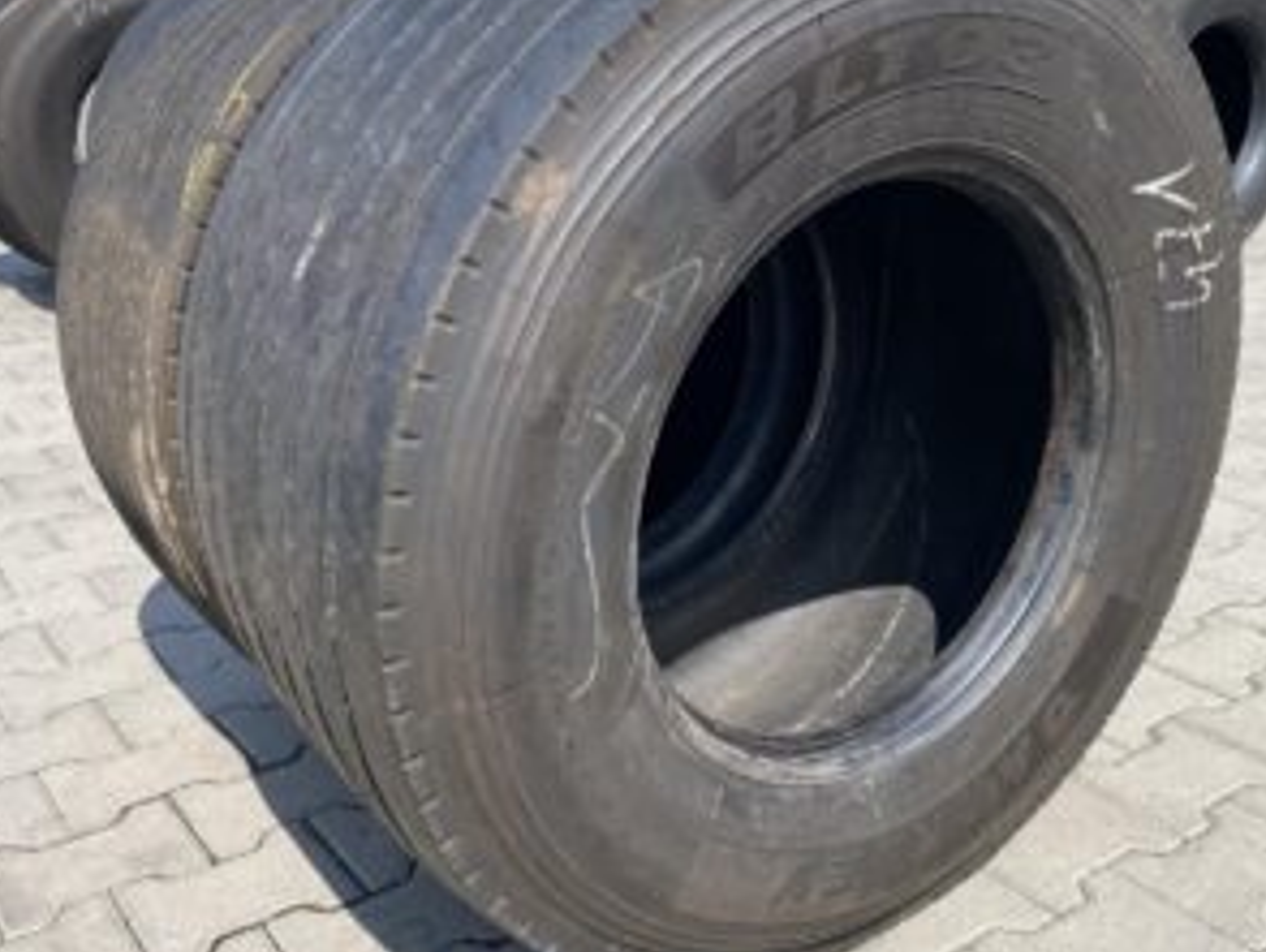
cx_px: 689
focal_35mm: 38
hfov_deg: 48.9
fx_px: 1391
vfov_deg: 37.8
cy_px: 446
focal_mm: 4.25
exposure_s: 1/1727
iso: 32
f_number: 1.8
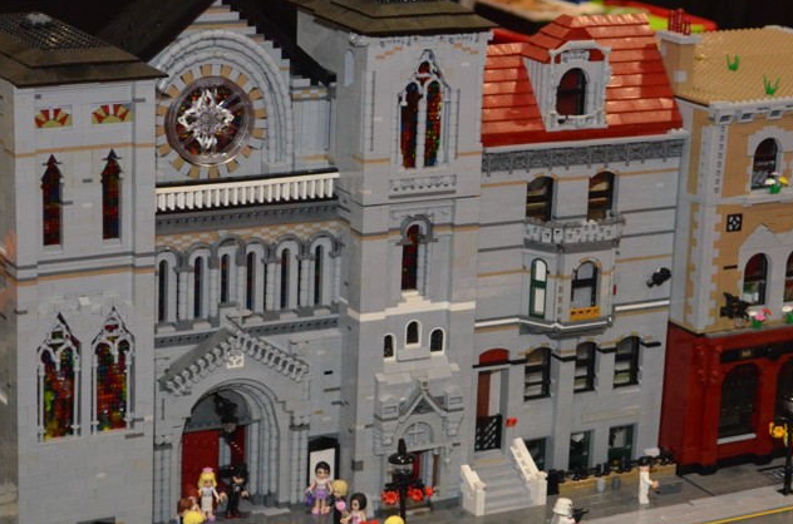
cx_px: 486
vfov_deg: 12.7
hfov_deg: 19.2
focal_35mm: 107
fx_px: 2346
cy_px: 308
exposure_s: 1/60
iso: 3200
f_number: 5.3
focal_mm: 45
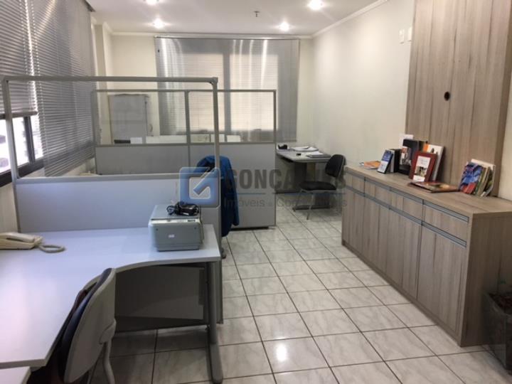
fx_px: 429
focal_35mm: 29
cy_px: 192
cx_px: 256
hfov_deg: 61.7
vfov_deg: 48.2
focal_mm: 4.15
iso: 125
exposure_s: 1/30
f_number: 2.2
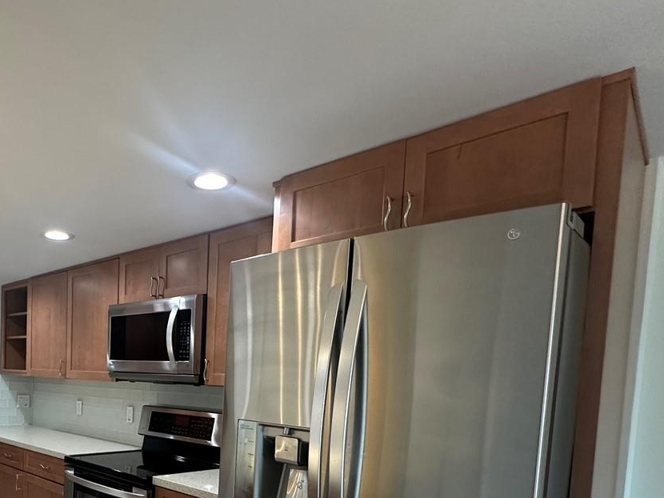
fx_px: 518
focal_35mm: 27
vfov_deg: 47.8
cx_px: 171
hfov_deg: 61.9
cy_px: 416
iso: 320
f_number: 2.2
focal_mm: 2.22
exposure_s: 1/120
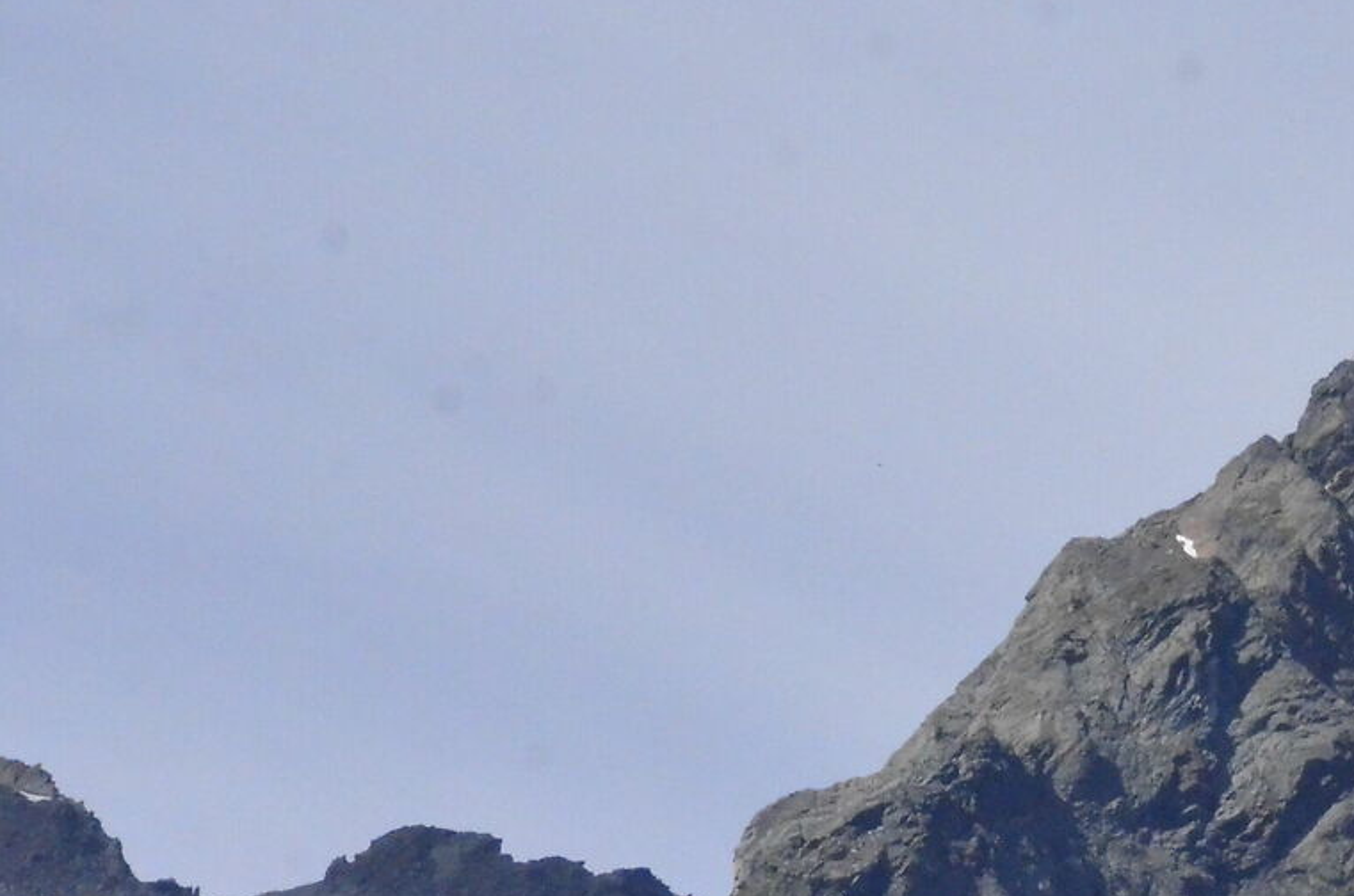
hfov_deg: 4.6
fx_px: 16874
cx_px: 1507
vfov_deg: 3.0
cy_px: 796
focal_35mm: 450
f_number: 16
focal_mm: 95
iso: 4000
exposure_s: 1/4000
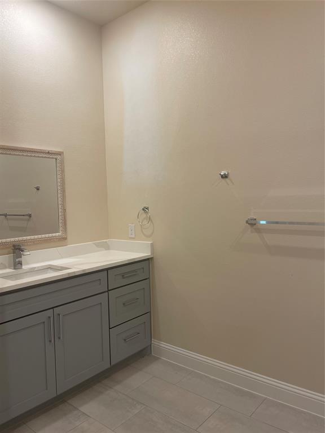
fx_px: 313
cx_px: 162
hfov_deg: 54.9
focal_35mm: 25
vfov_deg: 69.4
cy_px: 216
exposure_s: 1/60
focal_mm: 5.1
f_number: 1.6
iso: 64
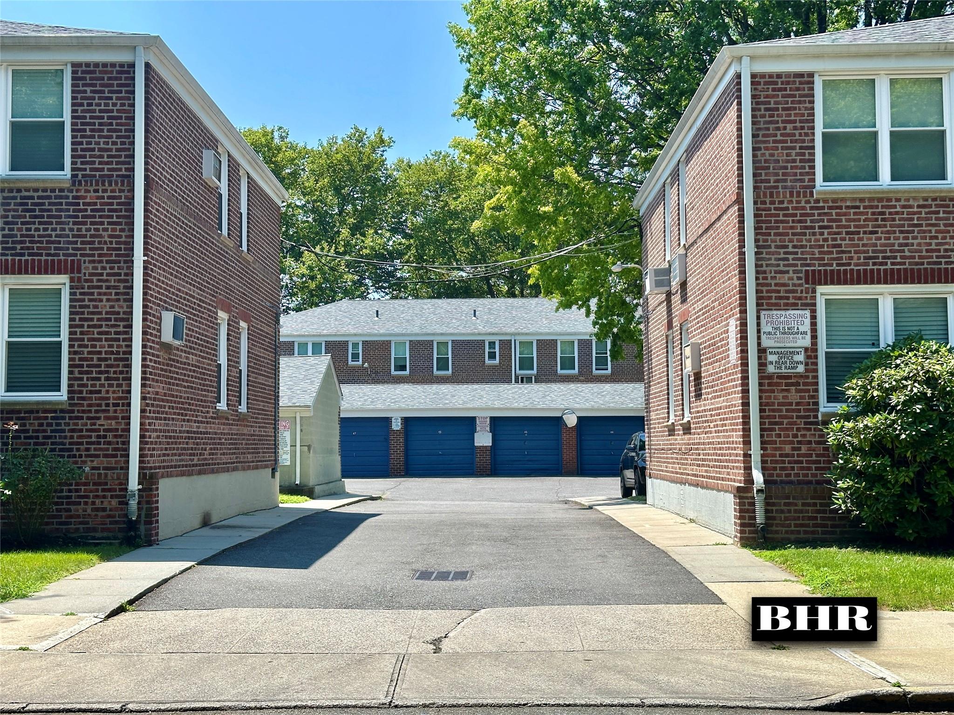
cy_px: 358
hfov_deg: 39.7
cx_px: 477
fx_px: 1323
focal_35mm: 48
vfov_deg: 30.3
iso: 64
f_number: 1.78
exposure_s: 1/2469
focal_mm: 6.86
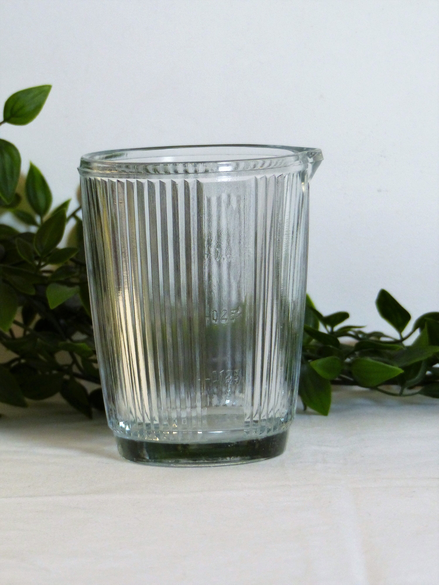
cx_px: 220
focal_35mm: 184
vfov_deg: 10.7
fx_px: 3111
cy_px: 292
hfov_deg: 8.1
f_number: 2.8
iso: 400
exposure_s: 1/60
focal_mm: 30.1
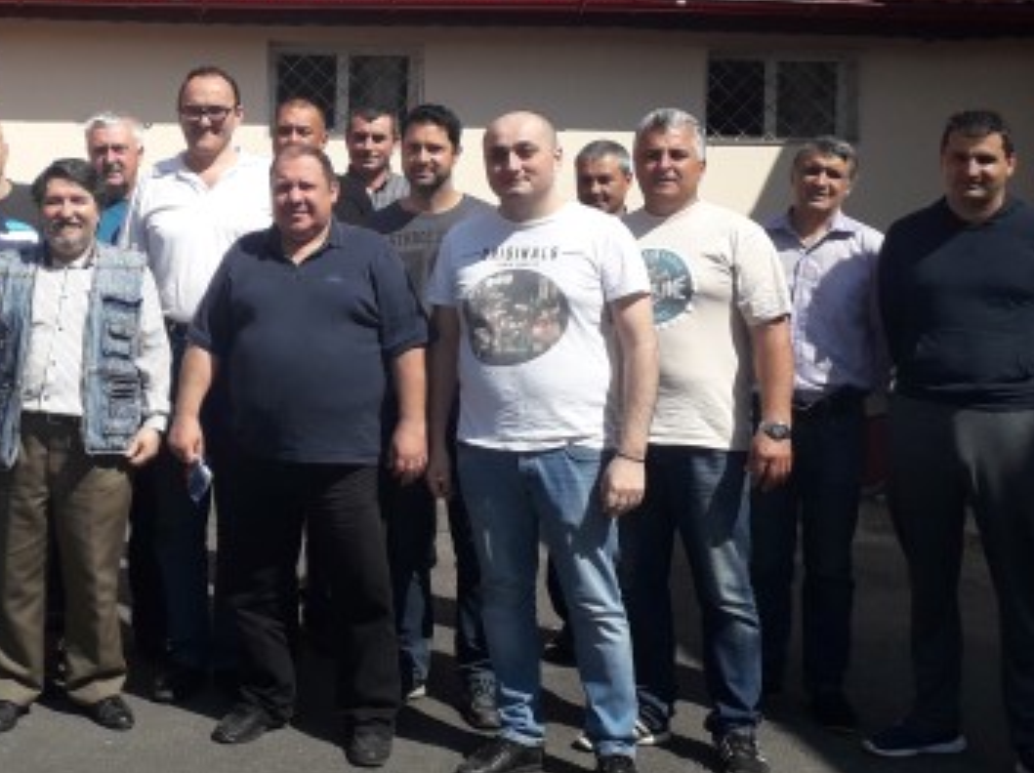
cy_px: 237
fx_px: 1462
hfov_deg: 36.9
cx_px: 144
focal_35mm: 49
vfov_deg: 29.4
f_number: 1.9
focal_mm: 3.6
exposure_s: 1/1754
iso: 40
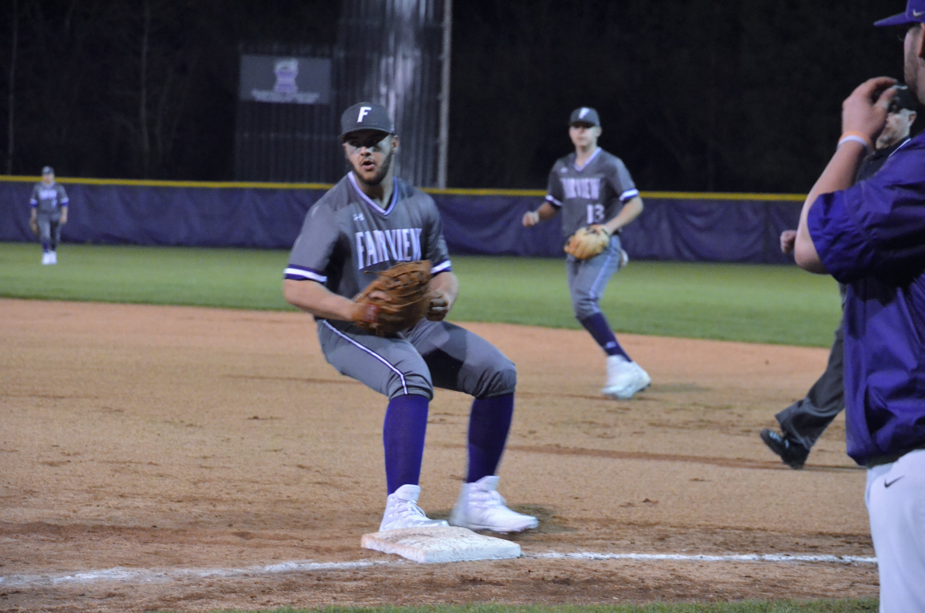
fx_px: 3769
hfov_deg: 14.0
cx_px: 462
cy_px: 306
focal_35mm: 147
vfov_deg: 9.3
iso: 5000
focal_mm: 98
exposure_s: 1/80
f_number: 5.6
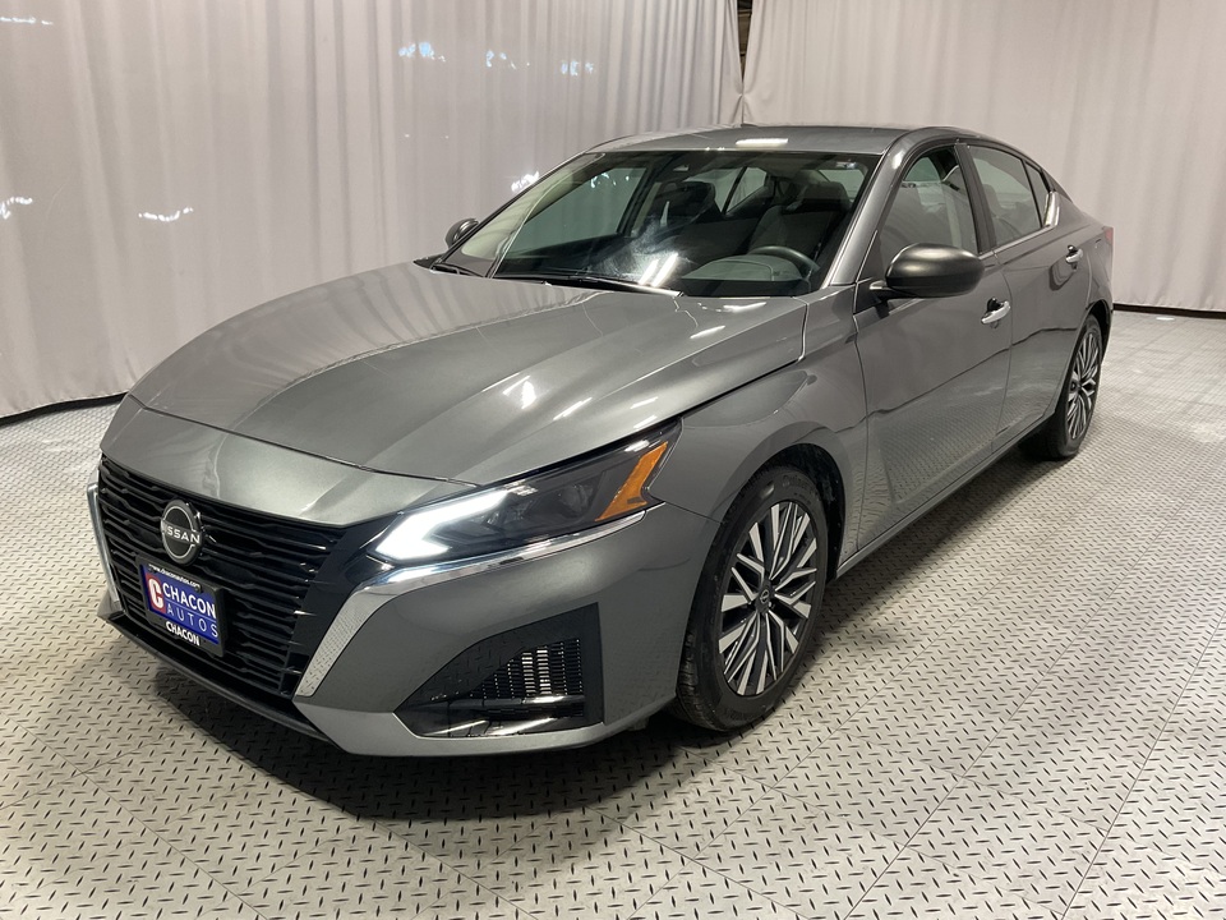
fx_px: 1027
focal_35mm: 29
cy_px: 460
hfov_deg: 61.7
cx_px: 613
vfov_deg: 48.2
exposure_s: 1/60
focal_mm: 3
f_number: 1.8
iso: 80
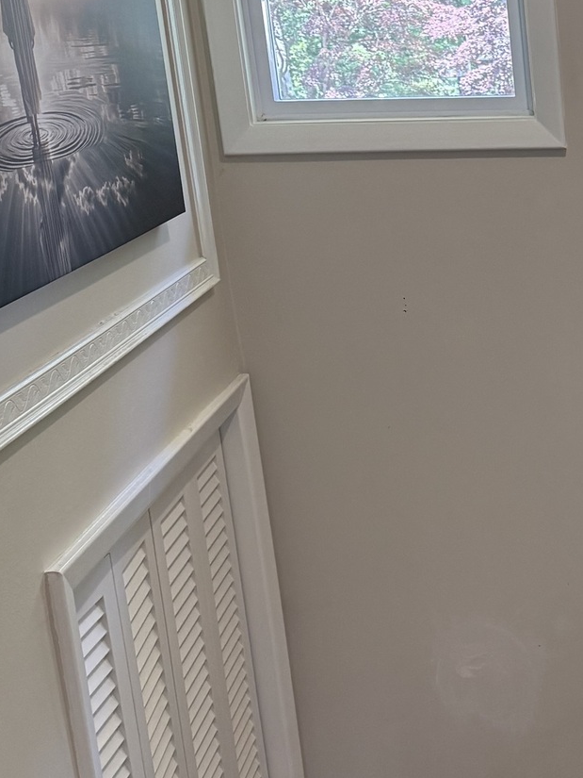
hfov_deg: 19.8
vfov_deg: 28.8
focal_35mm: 67
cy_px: 493
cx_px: 802
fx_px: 1504
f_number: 1.78
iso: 250
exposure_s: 1/120
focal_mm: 6.76
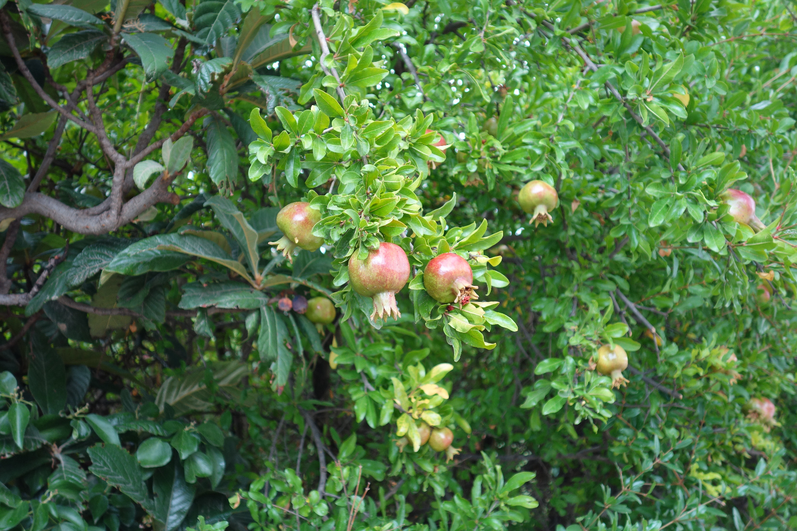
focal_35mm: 44
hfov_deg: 44.5
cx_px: 398
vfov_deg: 30.5
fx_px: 974
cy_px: 266
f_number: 3.2
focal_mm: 16.39
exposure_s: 1/80
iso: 125
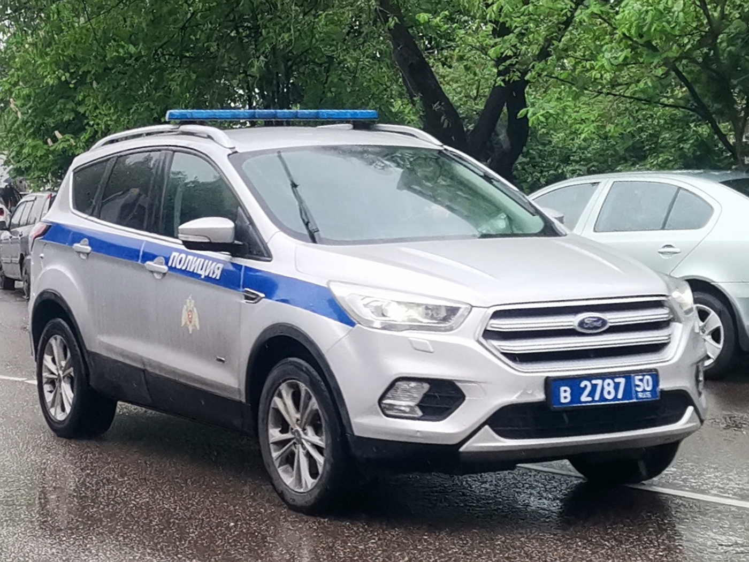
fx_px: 563
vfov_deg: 53.1
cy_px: 281
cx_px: 374
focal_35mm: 26
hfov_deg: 67.3
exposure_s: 1/735
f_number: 1.8
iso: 160
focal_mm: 4.75
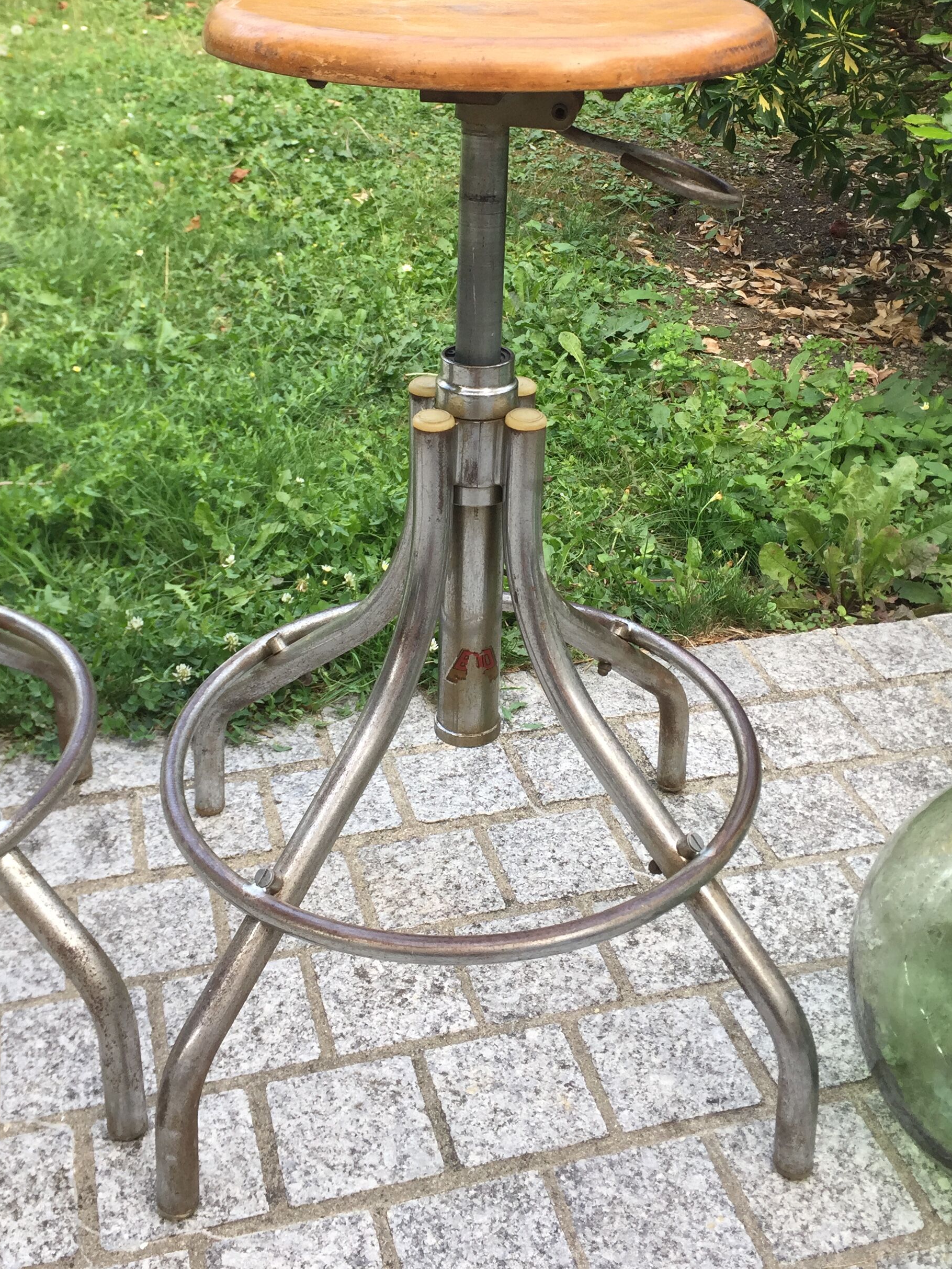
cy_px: 450
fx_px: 1430
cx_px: 465
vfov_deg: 47.3
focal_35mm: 39
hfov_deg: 36.8
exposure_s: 1/100
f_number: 2.2
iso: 40
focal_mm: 4.15
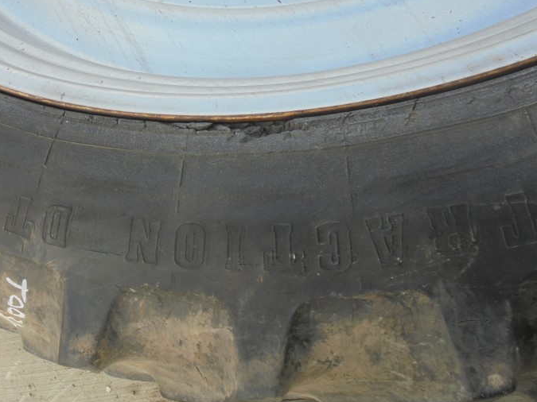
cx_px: 161
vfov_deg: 38.6
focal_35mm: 37
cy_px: 175
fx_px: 574
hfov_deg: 48.9
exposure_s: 1/320
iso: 100
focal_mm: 4.6
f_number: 3.5
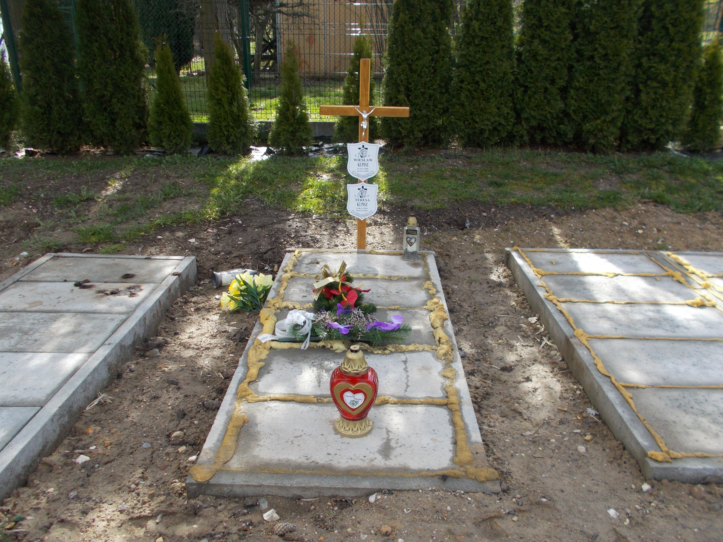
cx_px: 355
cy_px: 283
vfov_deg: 48.2
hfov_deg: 61.7
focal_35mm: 29
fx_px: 606
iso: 80
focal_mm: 4.6
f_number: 3.2
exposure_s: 1/400
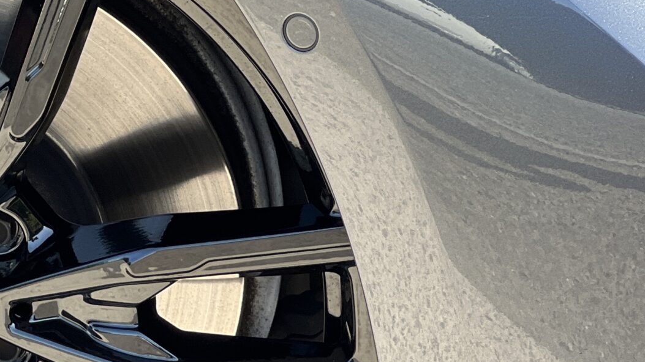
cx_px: -49
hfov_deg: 10.4
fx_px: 3489
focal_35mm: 204
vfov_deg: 5.9
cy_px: 259
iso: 64
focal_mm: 9
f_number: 2.8
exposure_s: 1/121
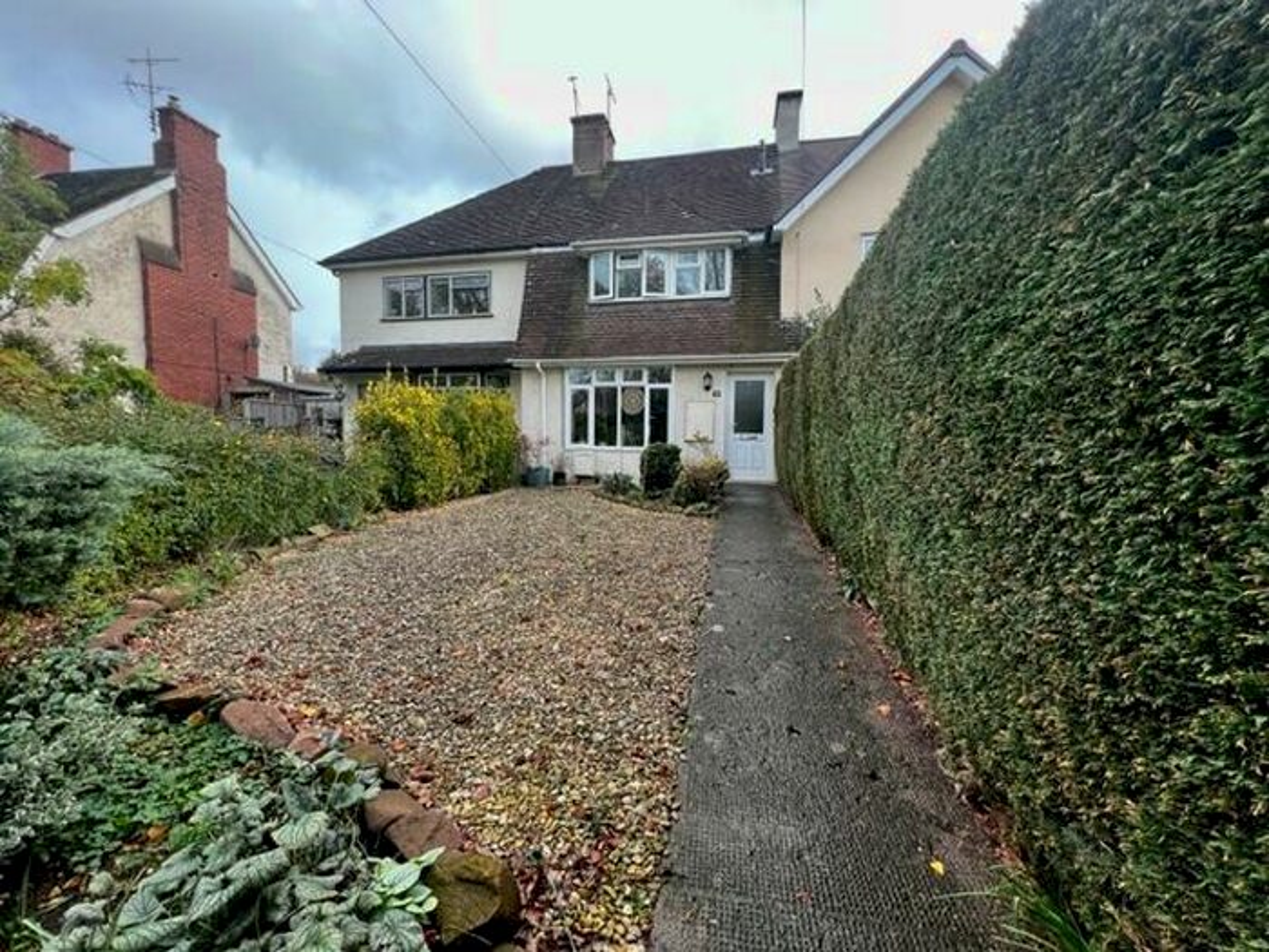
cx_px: 634
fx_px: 477
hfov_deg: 106.2
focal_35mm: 13
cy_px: 476
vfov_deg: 89.9
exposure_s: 1/224
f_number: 1.8
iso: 32
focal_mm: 1.57
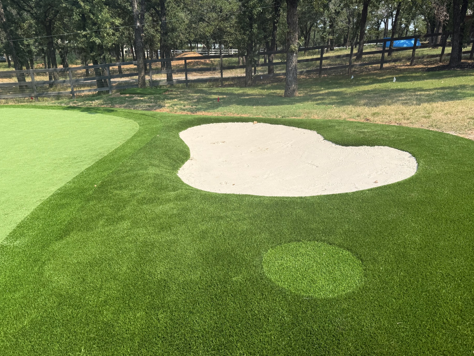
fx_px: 370
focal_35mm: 27
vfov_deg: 51.3
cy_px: 192
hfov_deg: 65.2
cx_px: 261
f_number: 1.78
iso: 80
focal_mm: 6.76
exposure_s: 1/3759
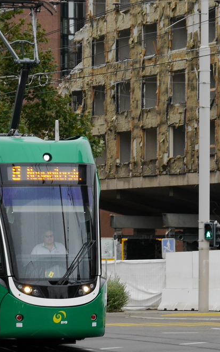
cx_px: -96
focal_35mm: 130
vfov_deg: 16.1
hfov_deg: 9.8
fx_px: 1246
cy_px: 178
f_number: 5.6
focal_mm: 34
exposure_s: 1/160
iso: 160
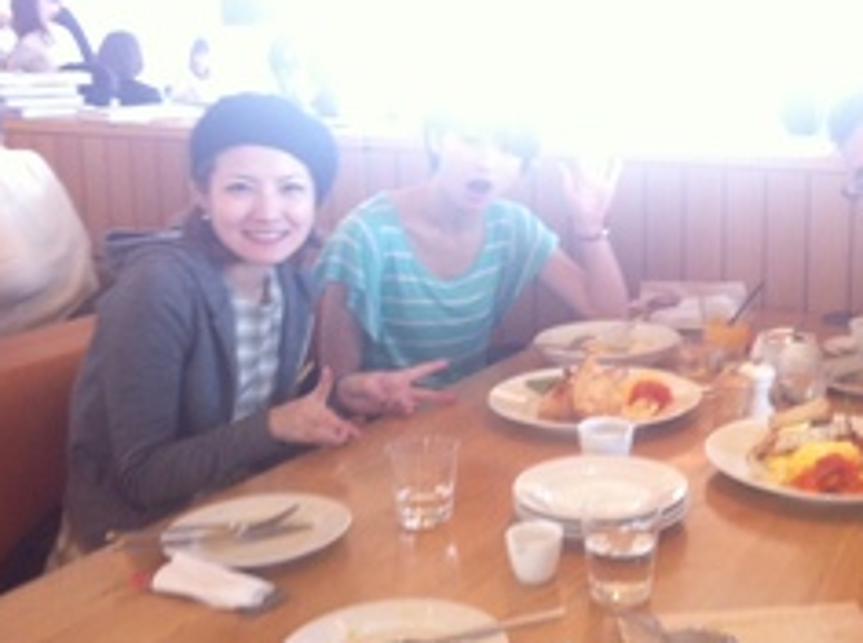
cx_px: 629
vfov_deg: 27.9
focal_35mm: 52
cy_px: 254
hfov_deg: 36.2
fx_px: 1294
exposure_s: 1/17
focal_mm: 3.85
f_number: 2.8
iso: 160
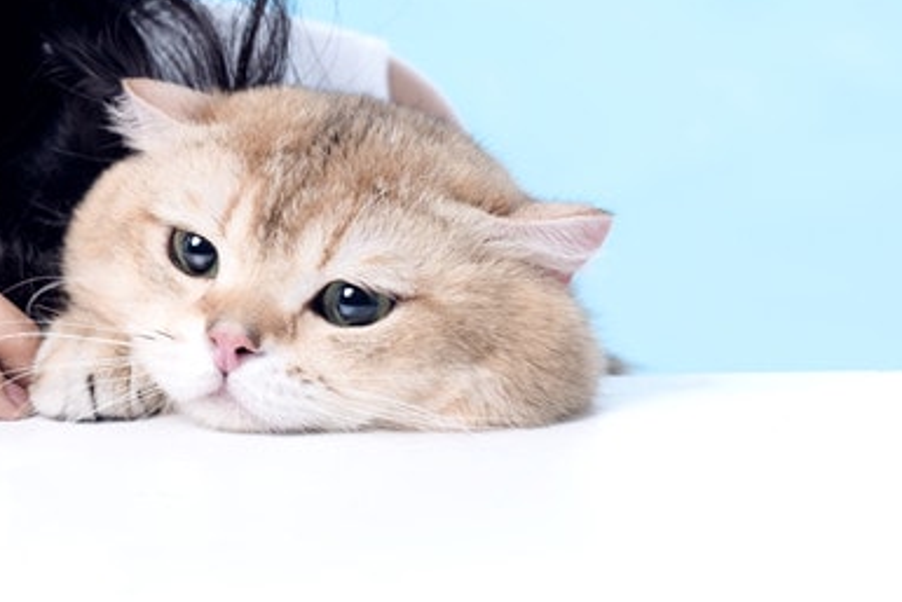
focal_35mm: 130
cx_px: -119
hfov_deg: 15.3
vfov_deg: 10.5
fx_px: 3258
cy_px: 90
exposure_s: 1/160
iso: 100
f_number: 4
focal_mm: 50
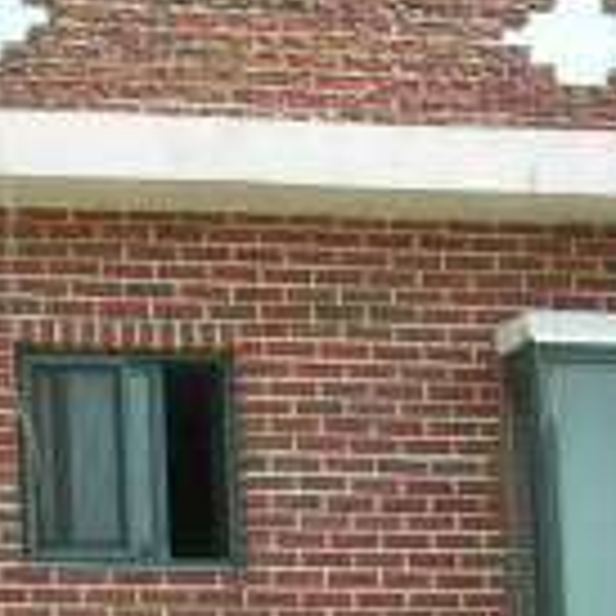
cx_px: 247
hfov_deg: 6.7
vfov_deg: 6.6
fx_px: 5295
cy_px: 899
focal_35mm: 263
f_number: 5.4
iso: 64
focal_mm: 10.6
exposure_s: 1/195
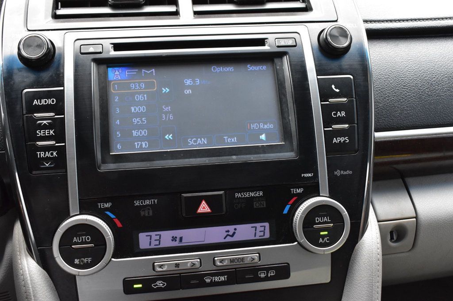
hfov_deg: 47.9
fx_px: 509
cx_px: 226
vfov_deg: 33.0
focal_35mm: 40
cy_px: 150
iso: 2500
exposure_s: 1/125
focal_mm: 27
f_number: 9
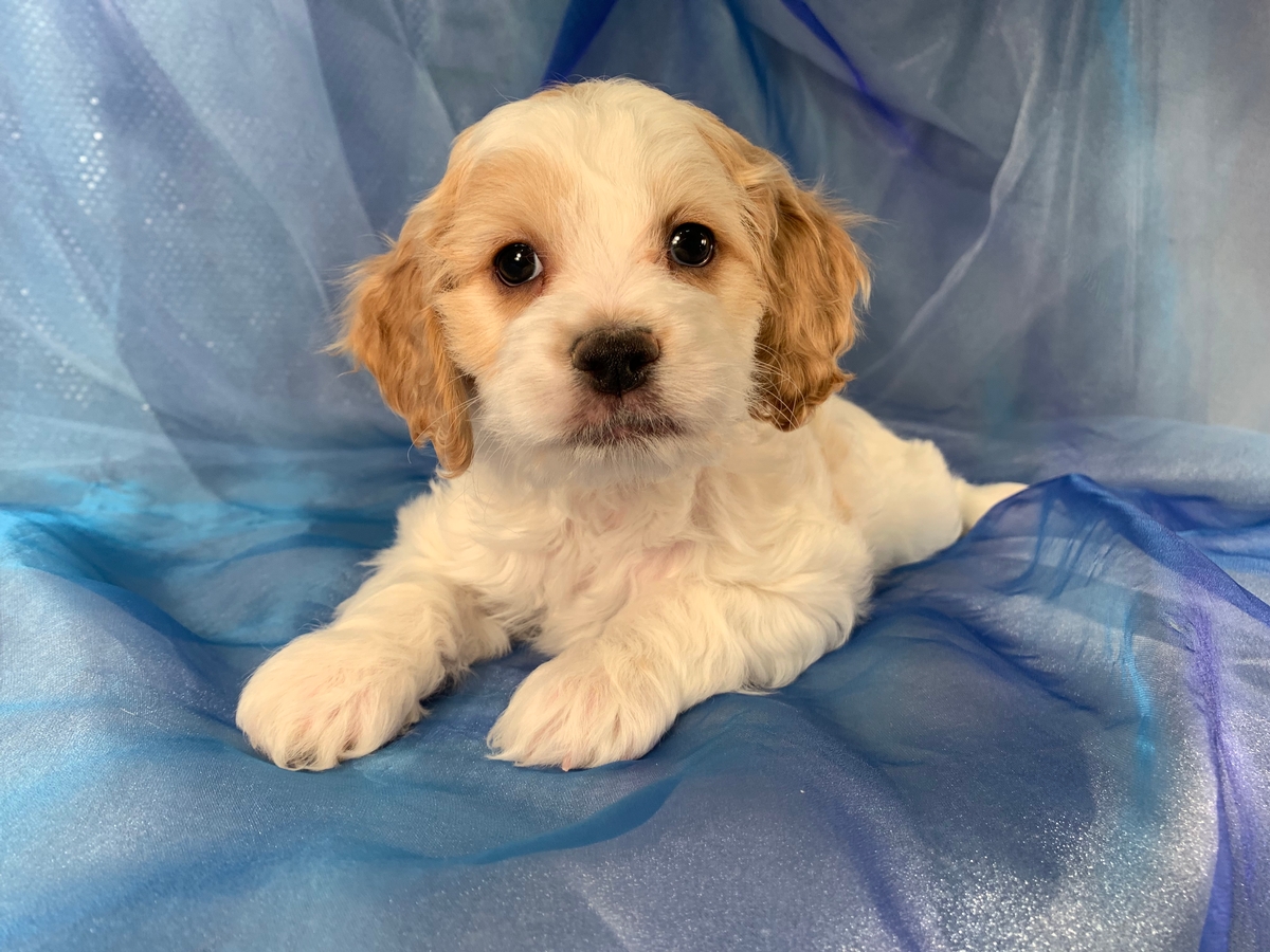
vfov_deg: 53.1
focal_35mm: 26
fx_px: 954
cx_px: 635
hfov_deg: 67.3
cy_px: 476
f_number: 1.8
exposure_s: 1/120
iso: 50
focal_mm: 4.25
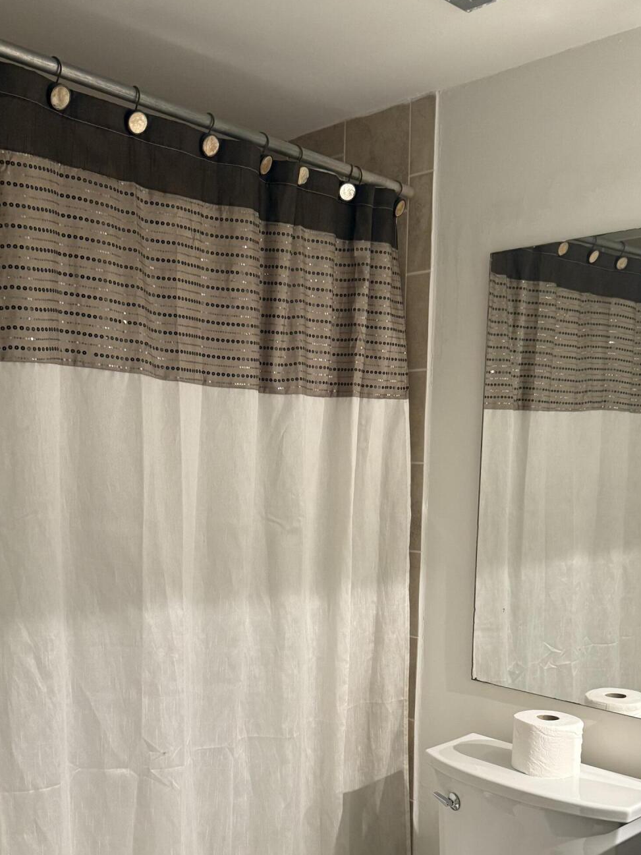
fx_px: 913
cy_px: 620
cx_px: 364
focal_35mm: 37
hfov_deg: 38.6
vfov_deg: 48.6
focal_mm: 6.76
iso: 320
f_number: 1.78
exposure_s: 1/60
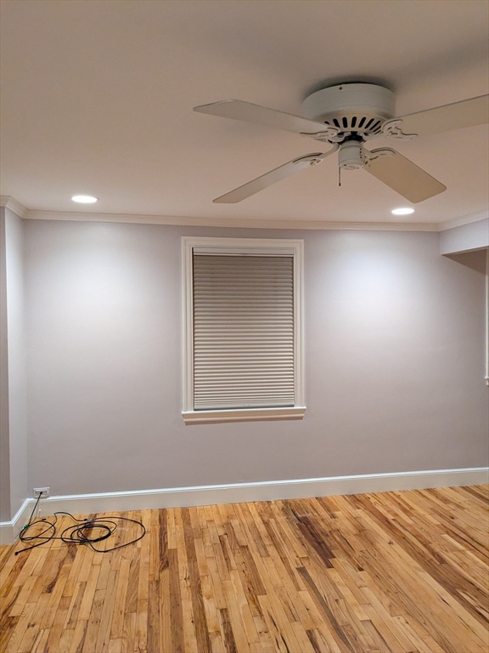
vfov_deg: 65.3
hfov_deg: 51.4
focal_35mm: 27
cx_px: 244
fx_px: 509
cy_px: 326
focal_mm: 4.38
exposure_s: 1/120
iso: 471
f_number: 1.73
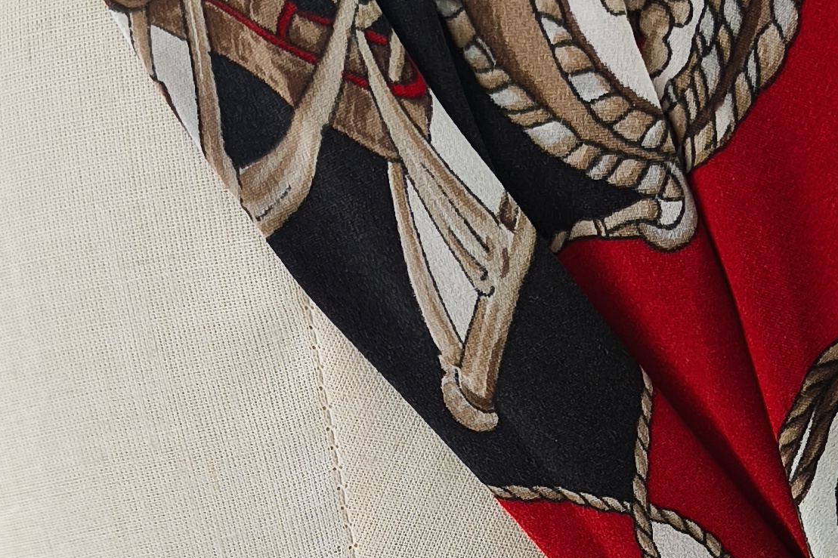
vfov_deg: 14.6
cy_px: 803
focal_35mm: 88
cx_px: 548
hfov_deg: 23.0
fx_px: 2048
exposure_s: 1/50
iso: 50
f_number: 1.65
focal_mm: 6.14
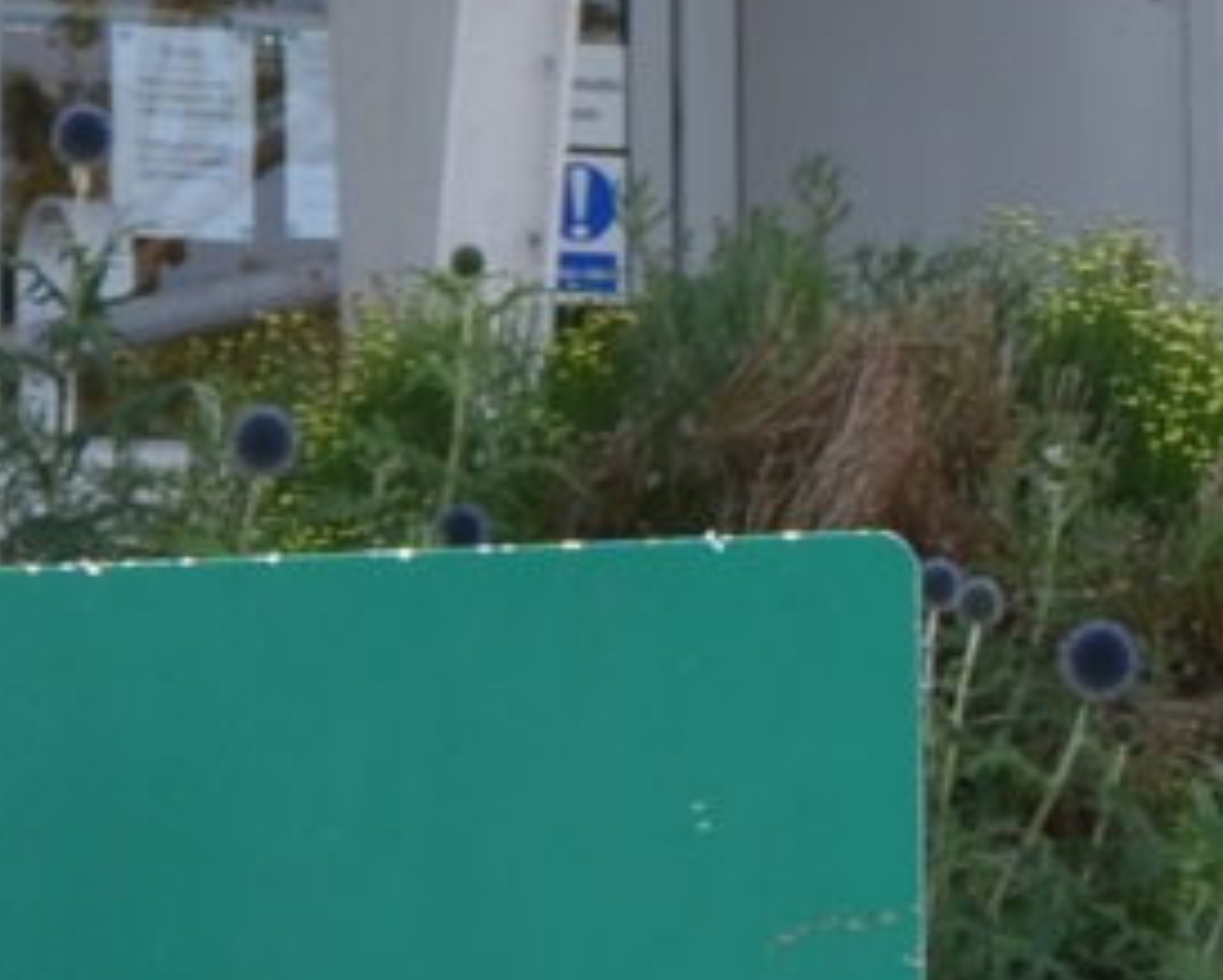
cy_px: -216
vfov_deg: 6.5
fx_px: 8621
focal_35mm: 238
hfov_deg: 7.8
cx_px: 2486
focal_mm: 18
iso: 100
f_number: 6.3
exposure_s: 1/250
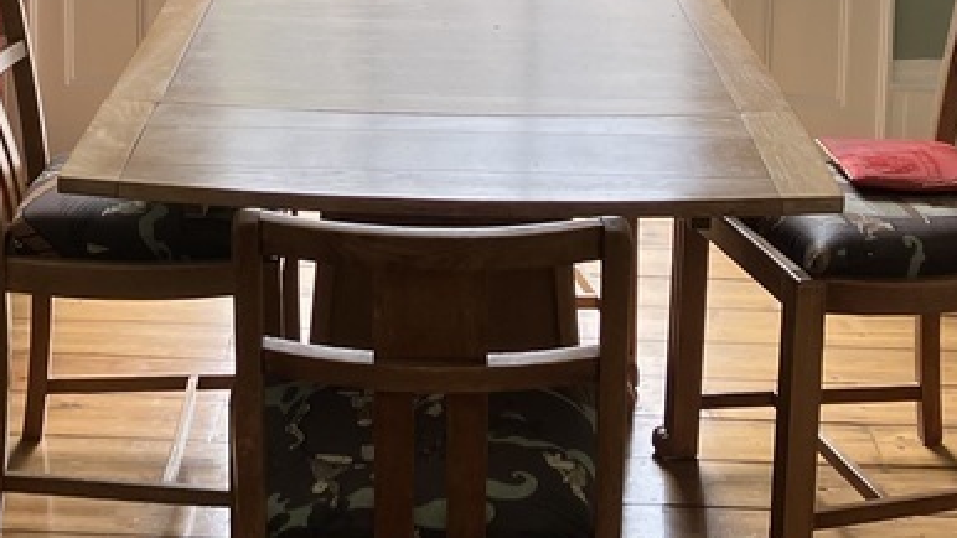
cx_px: 330
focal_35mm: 81
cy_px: -141
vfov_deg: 14.4
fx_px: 2055
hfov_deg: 26.1
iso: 40
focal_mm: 3.99
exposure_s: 1/121
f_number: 1.8
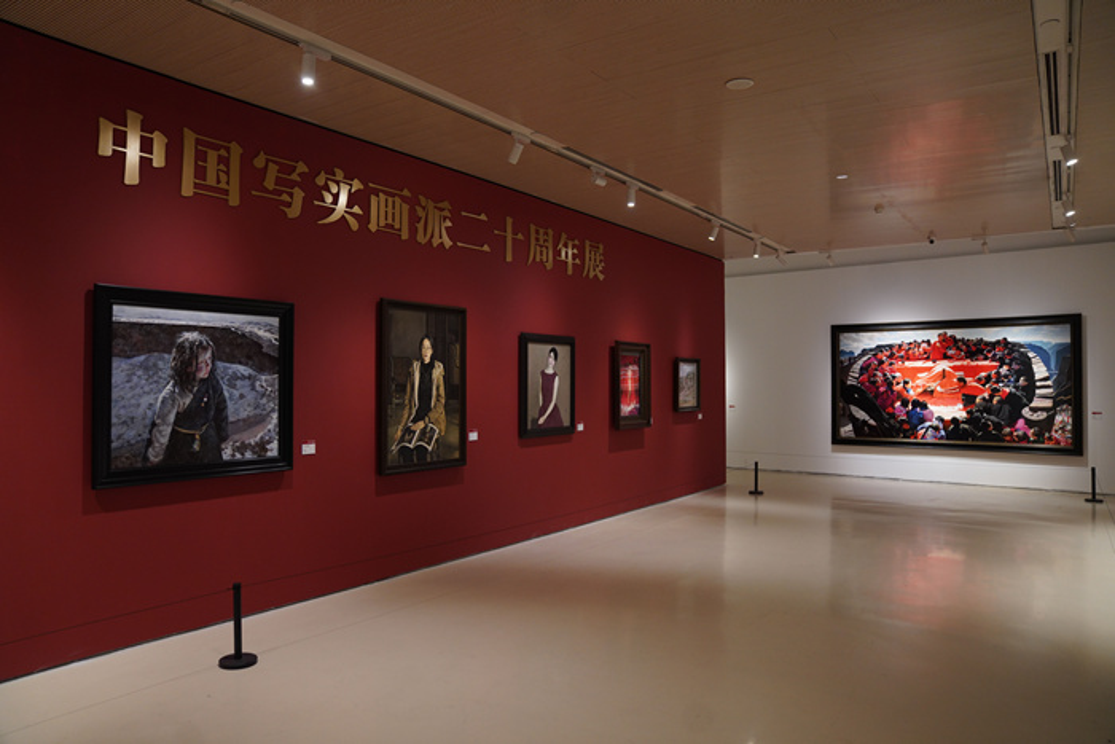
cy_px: 372
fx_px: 743
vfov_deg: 53.2
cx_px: 558
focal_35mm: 24
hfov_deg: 73.7
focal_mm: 24
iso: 1000
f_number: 2.8
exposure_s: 1/100
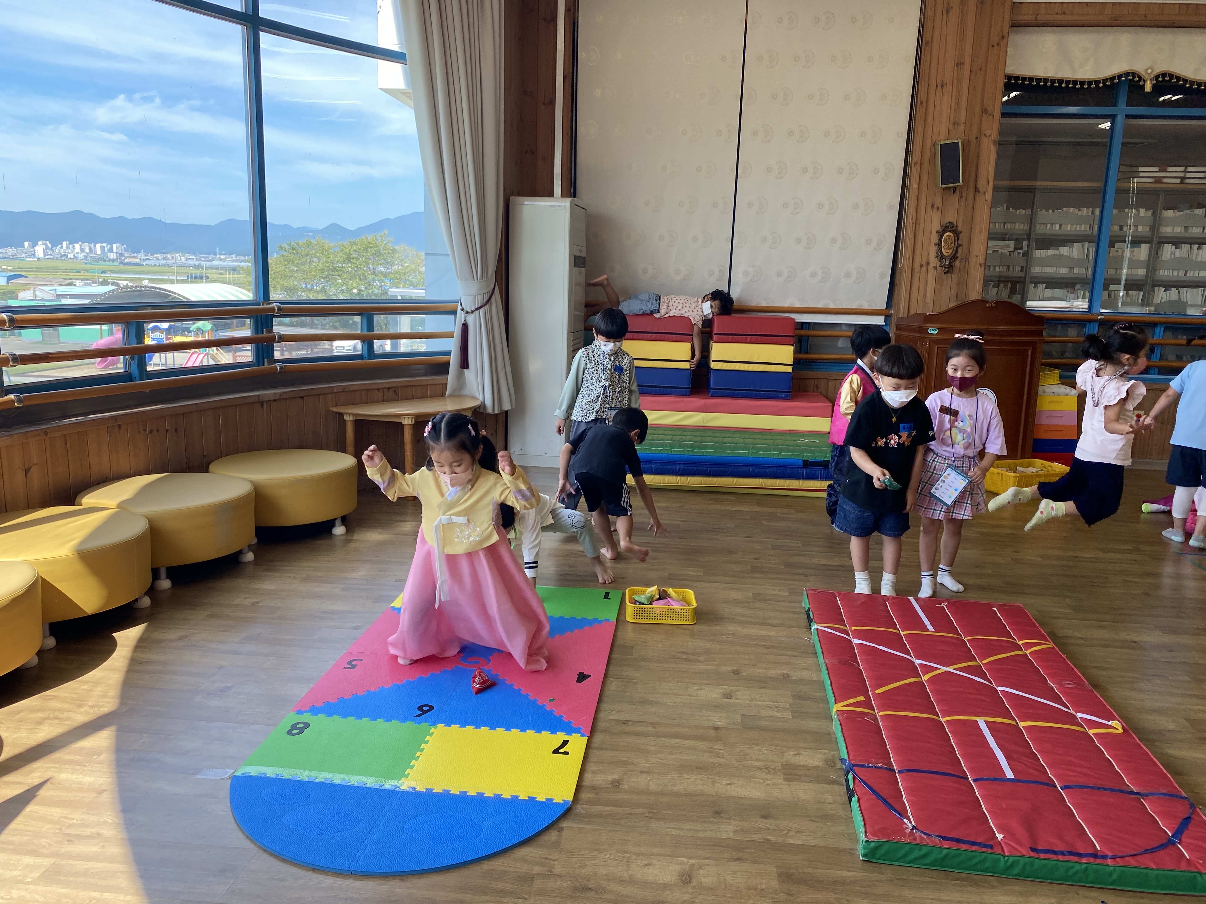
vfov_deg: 53.1
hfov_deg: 67.3
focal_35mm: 26
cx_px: 603
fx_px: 906
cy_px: 452
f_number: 1.8
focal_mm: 4.25
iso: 32
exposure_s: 1/268
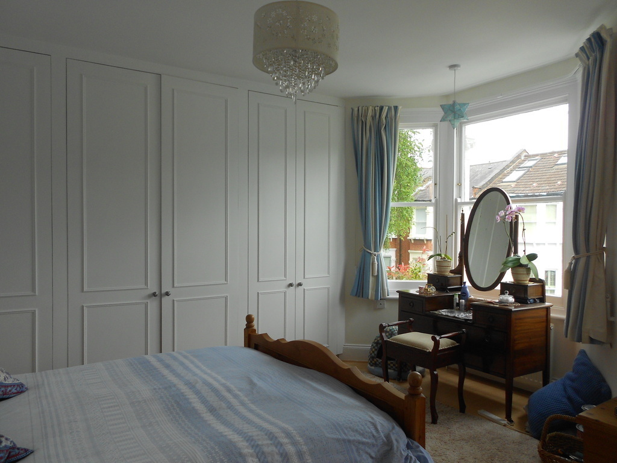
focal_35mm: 26
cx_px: 308
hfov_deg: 67.3
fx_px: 463
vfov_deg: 53.1
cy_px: 232
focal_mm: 4.6
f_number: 3.2
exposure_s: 1/100
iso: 80
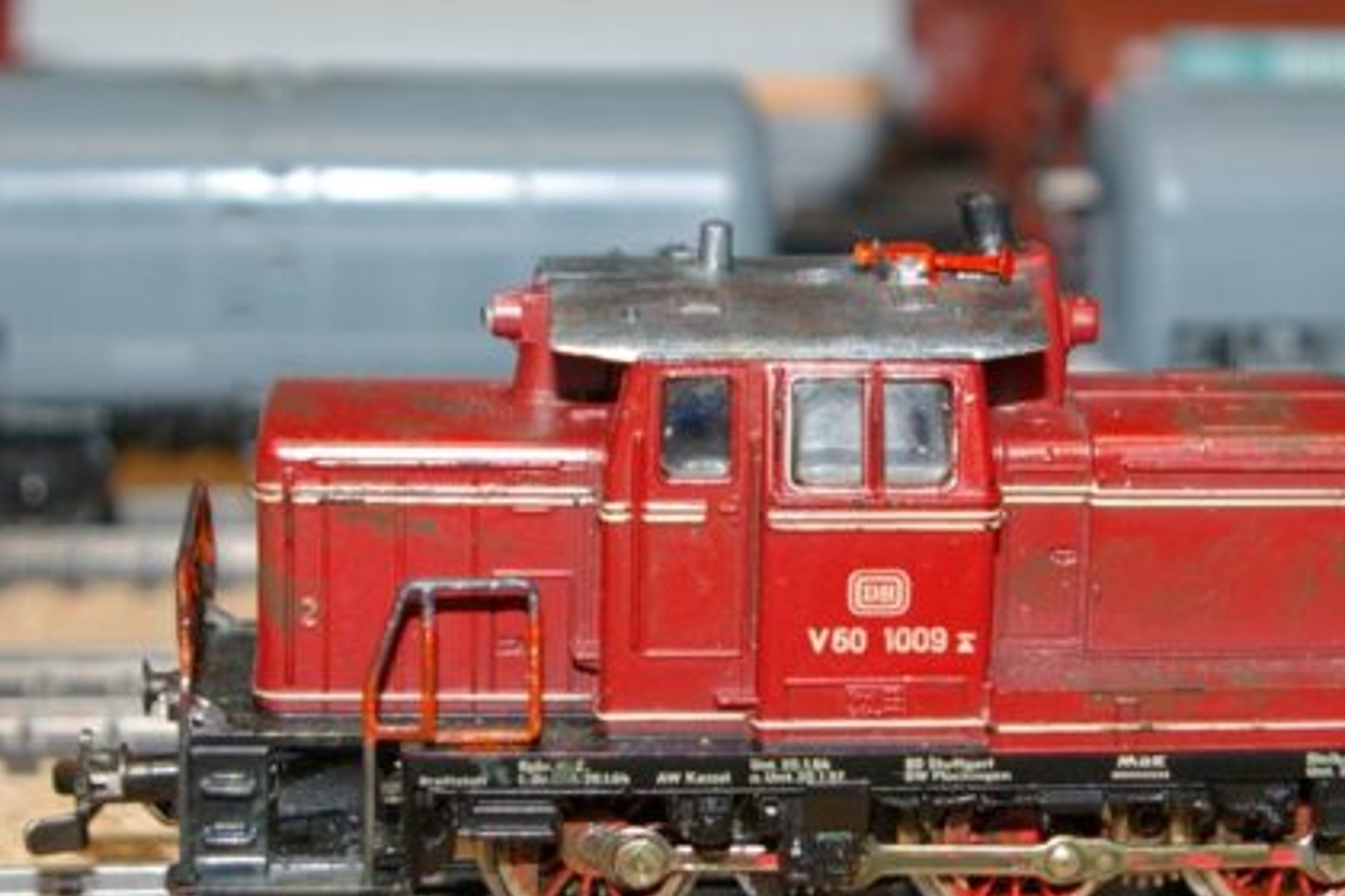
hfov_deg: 21.4
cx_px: 897
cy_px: 475
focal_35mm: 95
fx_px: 3549
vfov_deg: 14.4
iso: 200
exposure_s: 1/45
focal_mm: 26
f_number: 4
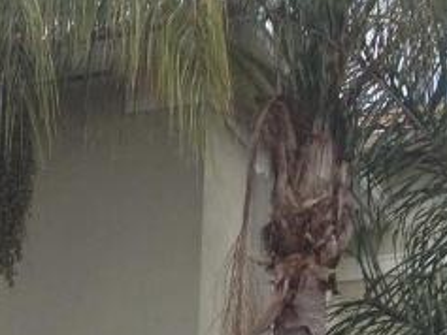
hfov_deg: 12.8
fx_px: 1951
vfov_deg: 9.4
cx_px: -79
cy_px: 597
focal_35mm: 151
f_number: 2.4
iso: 50
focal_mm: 4.28
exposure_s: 1/699
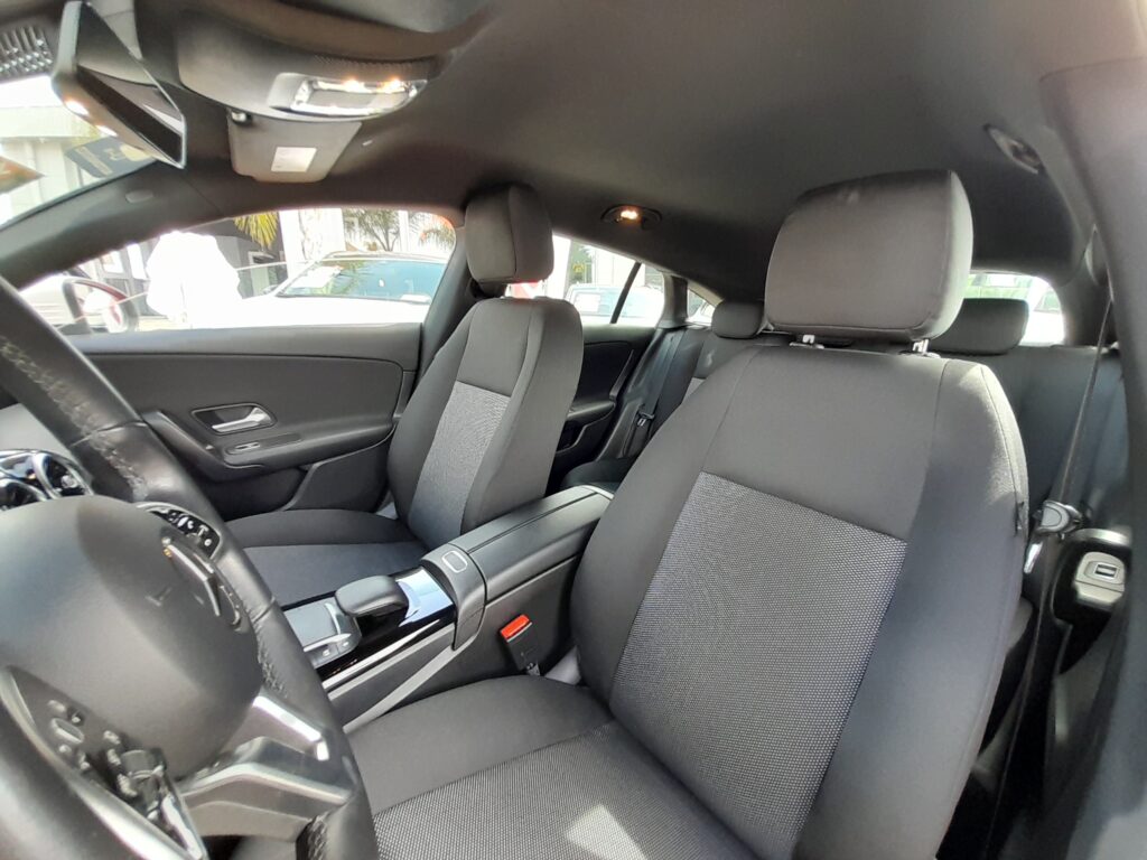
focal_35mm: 13
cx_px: 574
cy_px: 430
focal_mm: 1.13
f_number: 2.2
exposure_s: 1/50
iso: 80
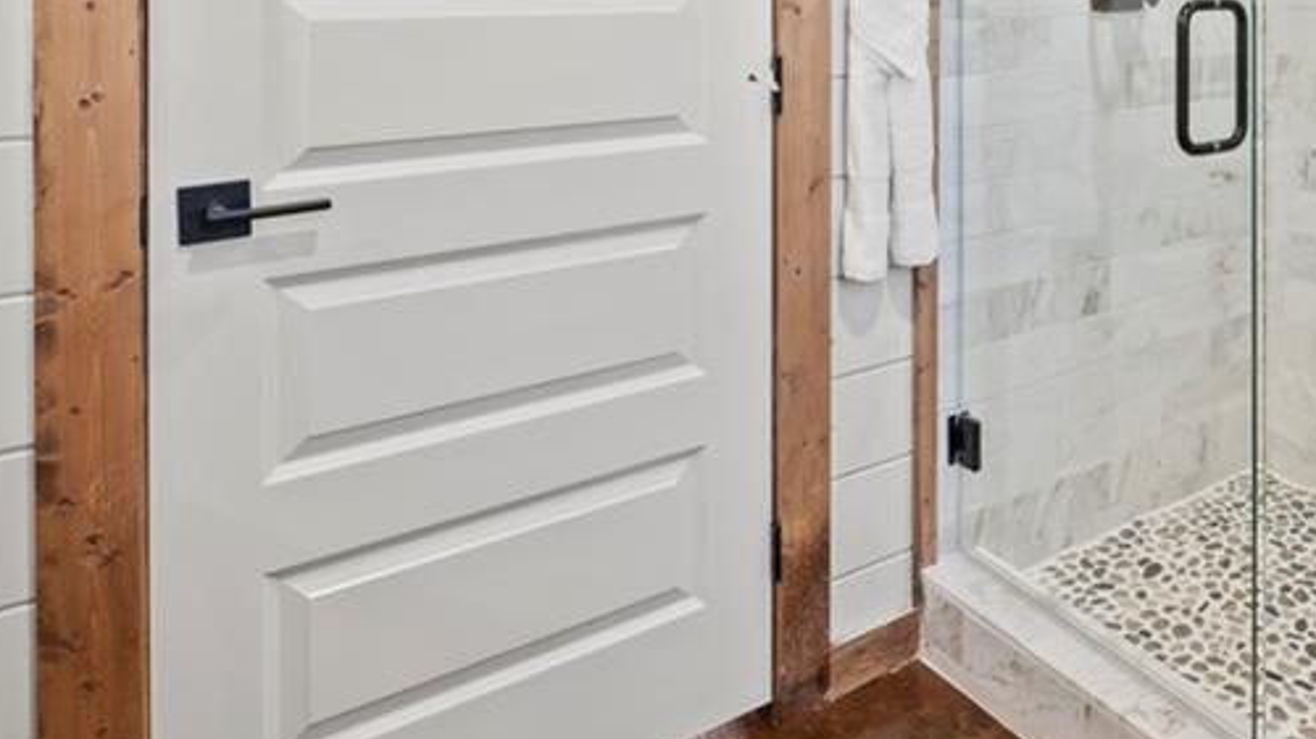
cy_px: -117
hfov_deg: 57.6
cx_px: 1119
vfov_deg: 32.9
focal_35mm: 30
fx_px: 1047
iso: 250
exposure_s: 1/1.67
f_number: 9
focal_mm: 14
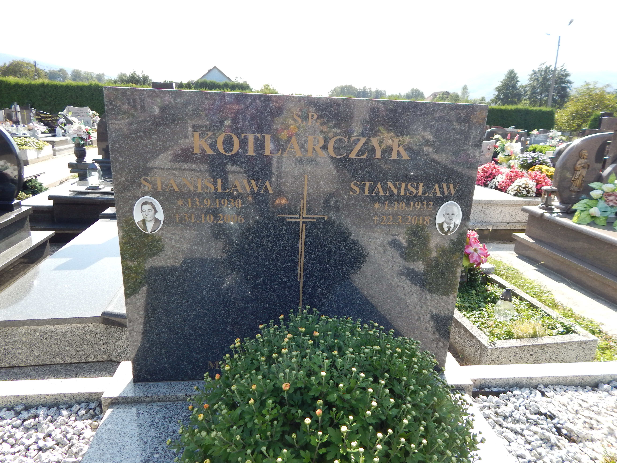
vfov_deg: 58.9
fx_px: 410
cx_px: 308
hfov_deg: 73.9
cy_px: 232
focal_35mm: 23
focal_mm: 4
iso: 125
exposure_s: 1/400
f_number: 3
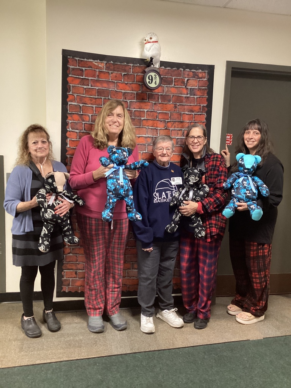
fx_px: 347
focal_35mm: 31
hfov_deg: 45.4
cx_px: 146
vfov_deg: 58.4
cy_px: 194
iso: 400
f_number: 2.4
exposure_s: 1/40
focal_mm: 3.3
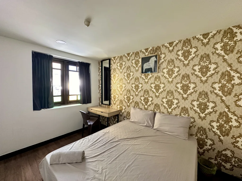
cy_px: 90
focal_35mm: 14
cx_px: 121
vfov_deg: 85.7
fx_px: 98
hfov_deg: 102.1
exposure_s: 1/99
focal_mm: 2.22
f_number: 2.2
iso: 320
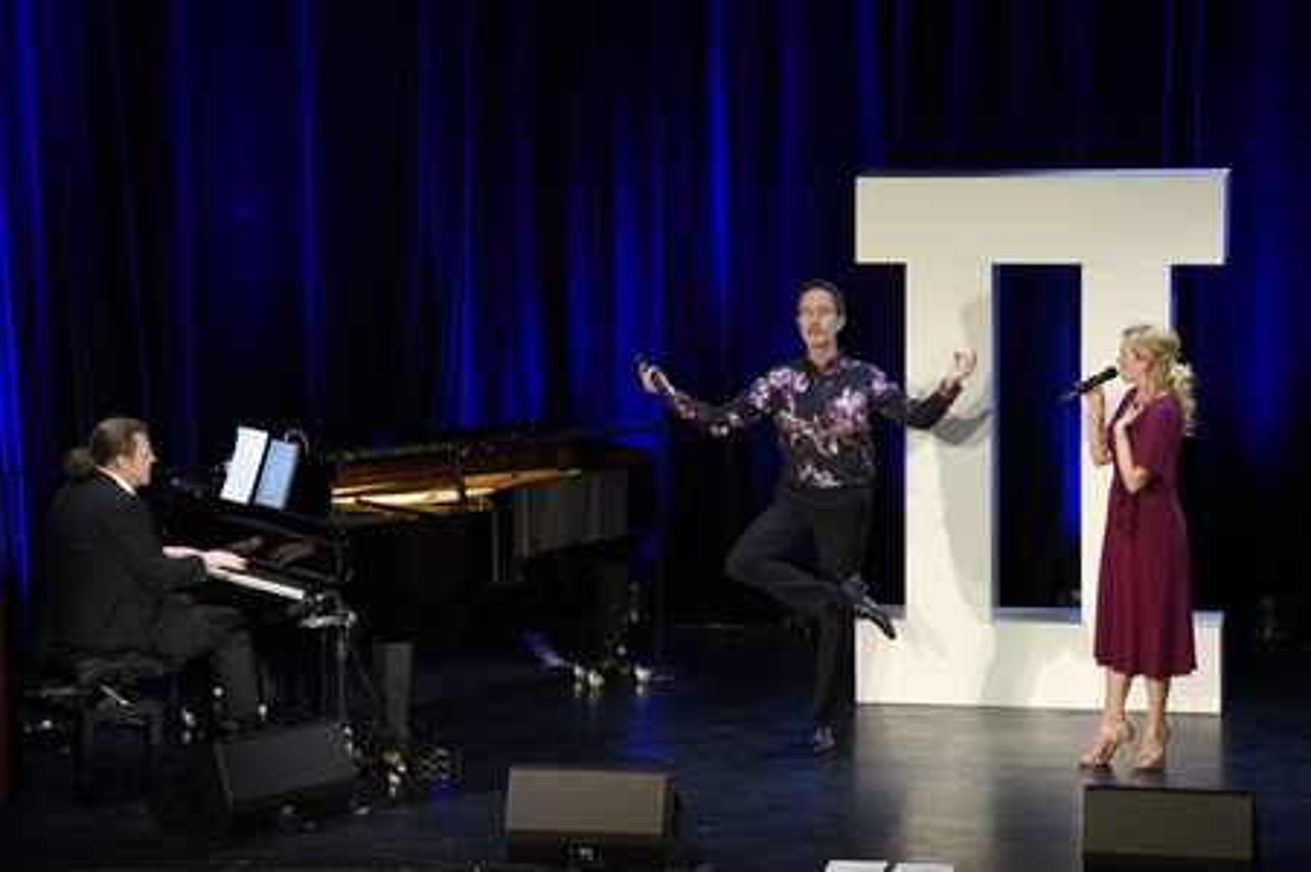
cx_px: 656
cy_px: 436
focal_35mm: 120
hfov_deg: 17.1
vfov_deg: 11.4
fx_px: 4367
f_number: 6.3
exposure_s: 1/60
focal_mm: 120
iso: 640
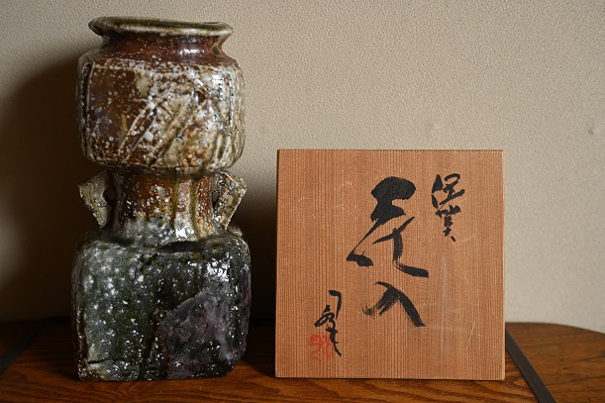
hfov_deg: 48.5
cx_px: 302
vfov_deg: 33.4
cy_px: 202
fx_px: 672
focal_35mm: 40
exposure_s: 1/60
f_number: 3.5
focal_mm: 40
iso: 100
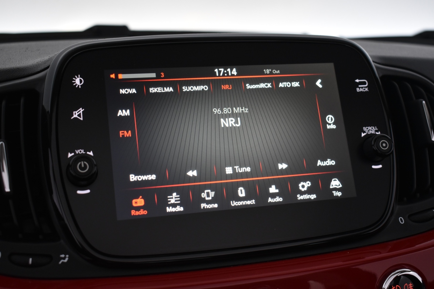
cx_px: 217
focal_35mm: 48
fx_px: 579
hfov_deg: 41.1
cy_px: 144
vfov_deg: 28.1
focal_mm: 32
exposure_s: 1/50
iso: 1100
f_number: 4.5
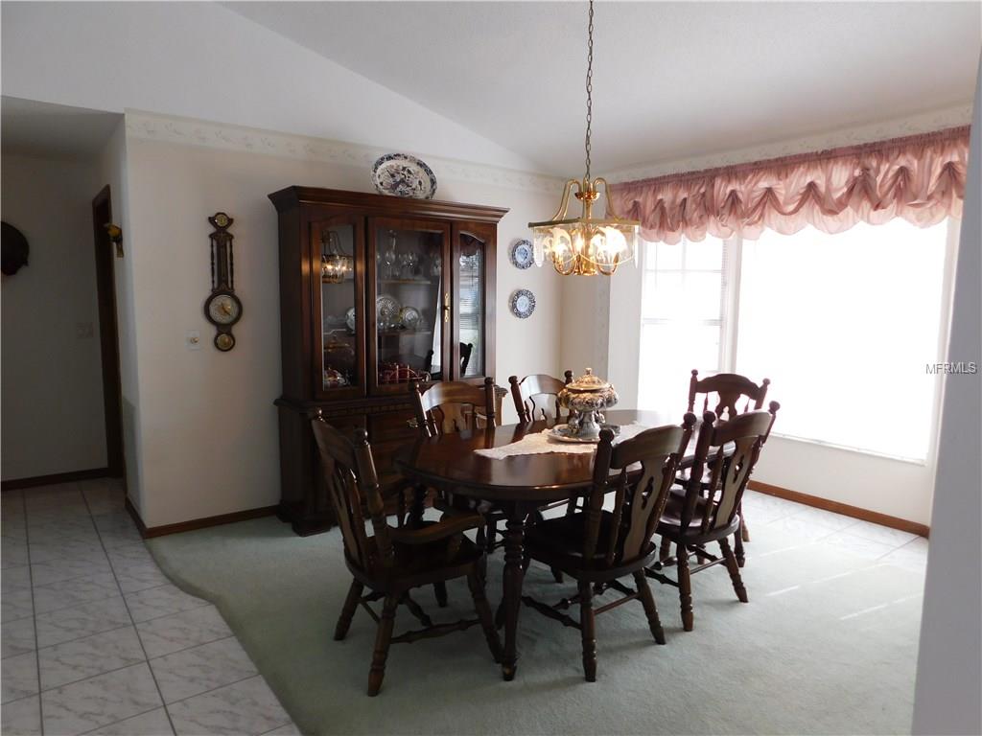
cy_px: 368
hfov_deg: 73.9
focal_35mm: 23
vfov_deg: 58.9
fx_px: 652
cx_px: 491
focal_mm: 4
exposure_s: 1/50
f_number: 3
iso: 125
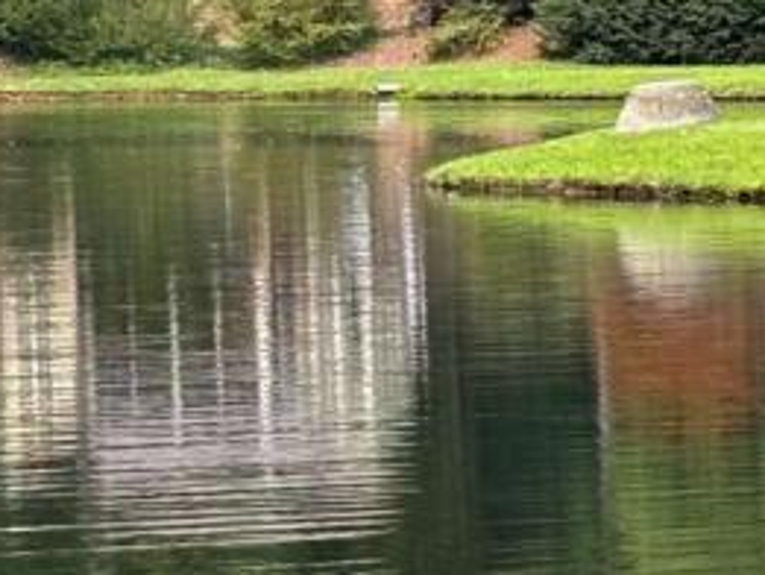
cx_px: 6
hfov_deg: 8.2
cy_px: 50
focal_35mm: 239
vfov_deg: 6.2
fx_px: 5284
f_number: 1.6
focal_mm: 5.96
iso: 32
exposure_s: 1/419
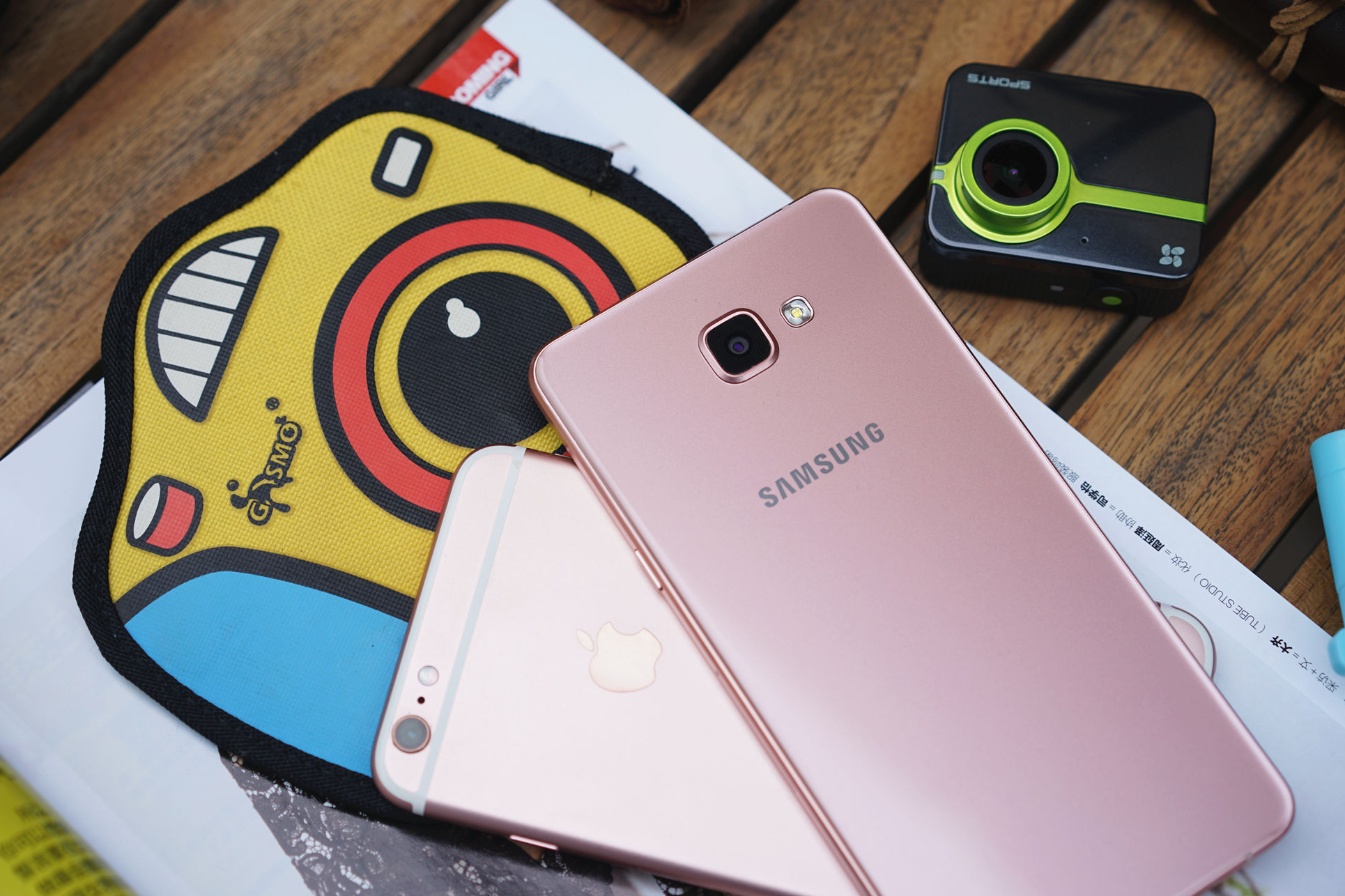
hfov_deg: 35.1
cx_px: 666
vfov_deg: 23.8
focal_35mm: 57
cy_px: 450
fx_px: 2129
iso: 100
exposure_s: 1/60
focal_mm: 55
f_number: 4
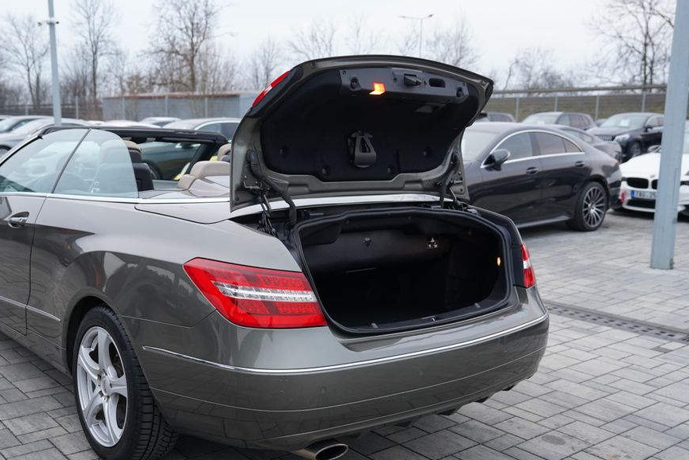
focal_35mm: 39
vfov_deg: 34.2
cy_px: 254
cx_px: 298
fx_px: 747
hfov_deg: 49.4
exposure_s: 1/160
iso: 1250
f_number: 4
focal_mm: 33
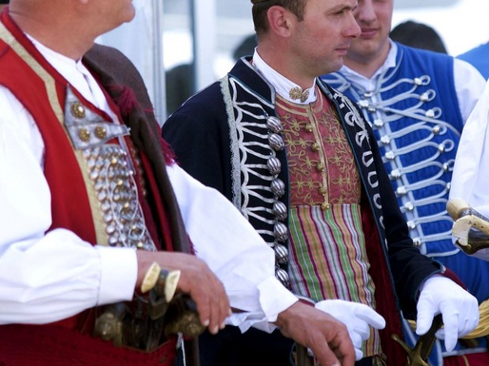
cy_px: 119
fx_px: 5351
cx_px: 329
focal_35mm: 379
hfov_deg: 5.2
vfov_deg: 3.9
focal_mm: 135
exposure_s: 1/2000
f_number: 3.5
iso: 500
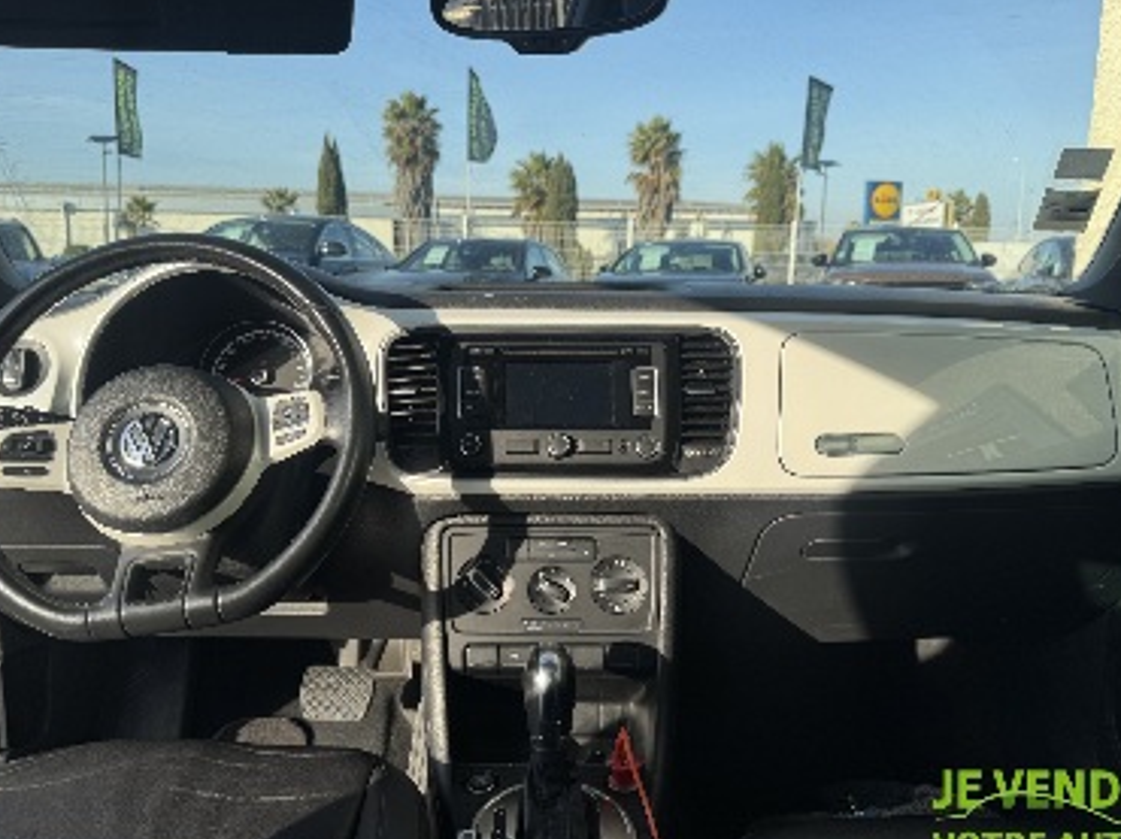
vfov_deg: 51.3
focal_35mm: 27
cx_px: 536
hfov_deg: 65.3
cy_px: 412
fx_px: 874
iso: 80
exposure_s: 1/2415
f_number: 1.78
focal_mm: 6.76
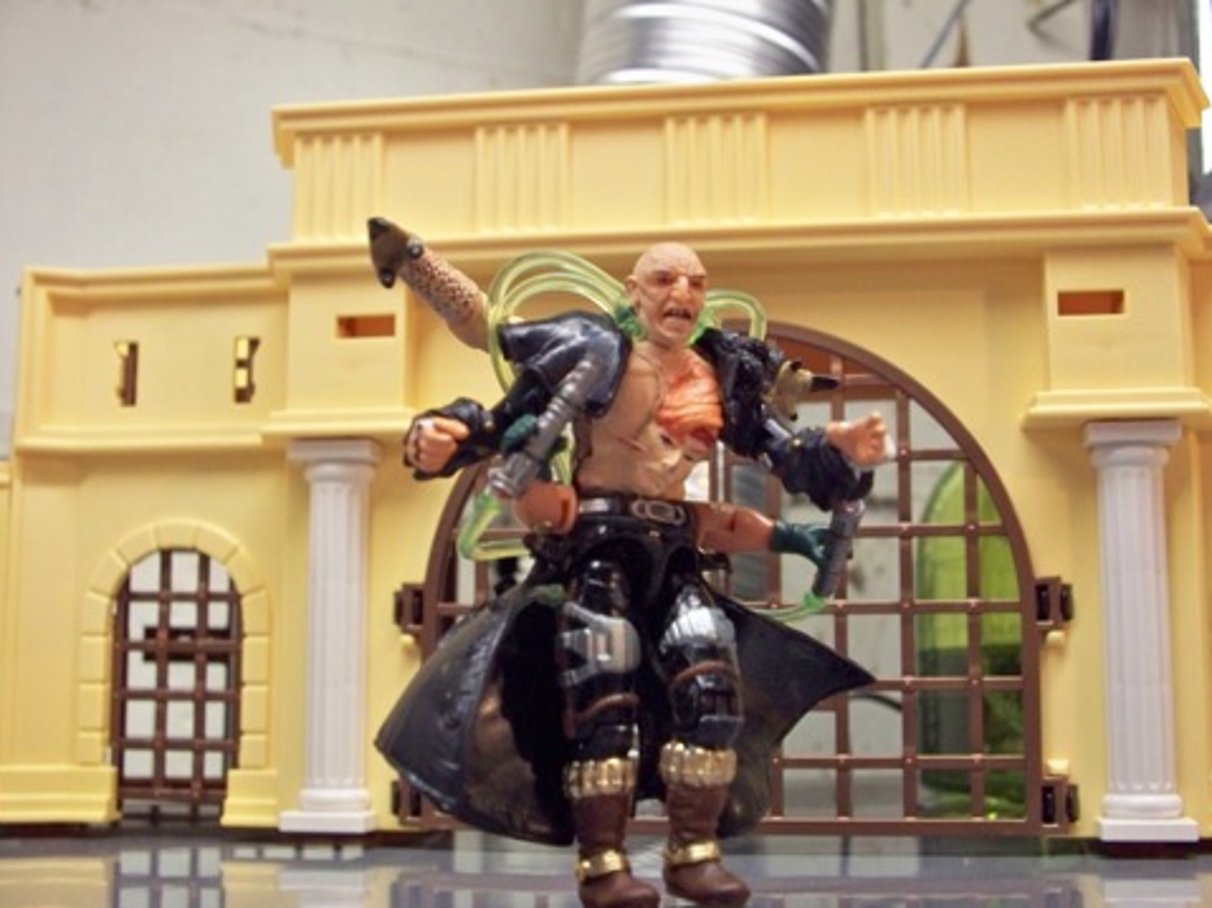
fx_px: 1680
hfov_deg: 39.7
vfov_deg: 30.3
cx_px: 620
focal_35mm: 48
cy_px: 444
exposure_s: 1/60
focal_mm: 9.86
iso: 400
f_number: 2.9
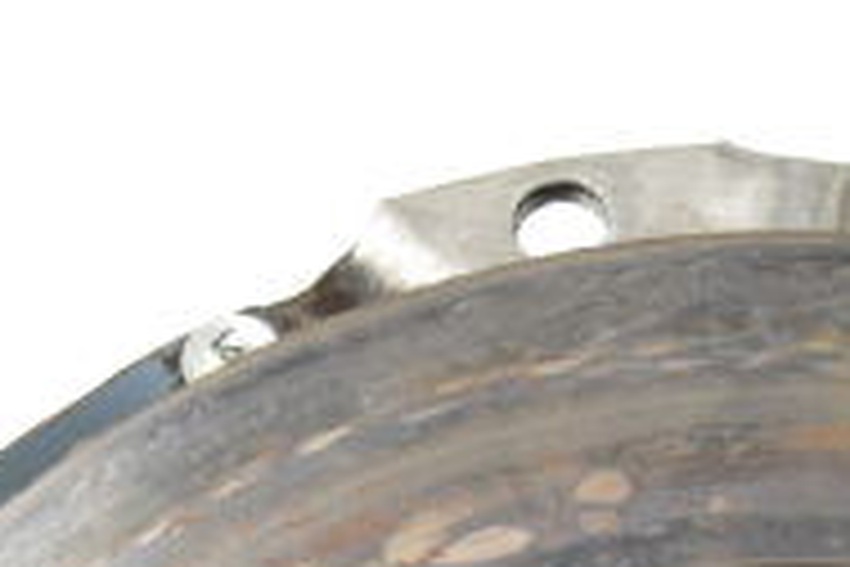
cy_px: 1480
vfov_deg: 6.2
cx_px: 688
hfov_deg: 9.7
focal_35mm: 211
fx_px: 4982
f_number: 6.3
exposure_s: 1/160
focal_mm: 26
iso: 2000
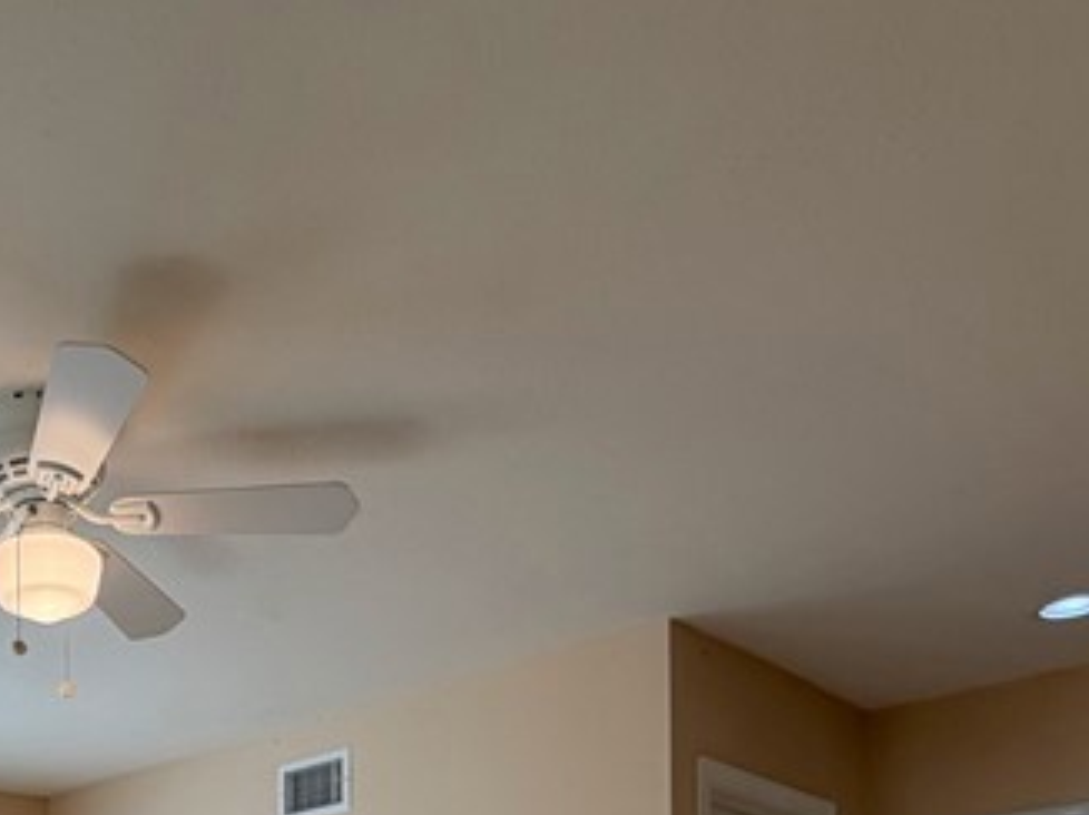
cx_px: 184
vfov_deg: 26.3
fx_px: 1383
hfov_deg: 40.8
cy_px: 1136
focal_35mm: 44
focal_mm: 2.22
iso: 100
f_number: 2.2
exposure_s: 1/120
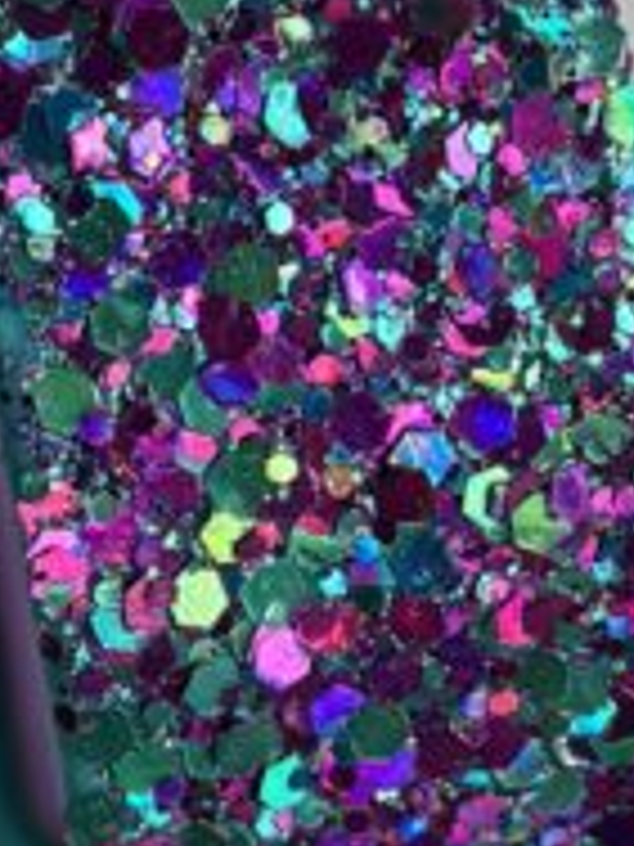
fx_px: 4982
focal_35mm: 204
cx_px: 225
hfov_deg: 7.3
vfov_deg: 9.7
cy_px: 320
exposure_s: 1/245
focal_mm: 6.86
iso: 80
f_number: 1.78
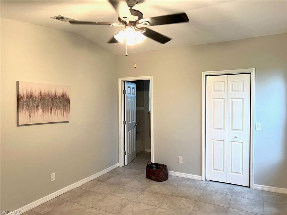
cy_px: 108
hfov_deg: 67.3
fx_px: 216
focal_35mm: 26
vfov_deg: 53.1
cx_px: 144
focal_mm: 5.7
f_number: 1.5
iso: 125
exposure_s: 1/60
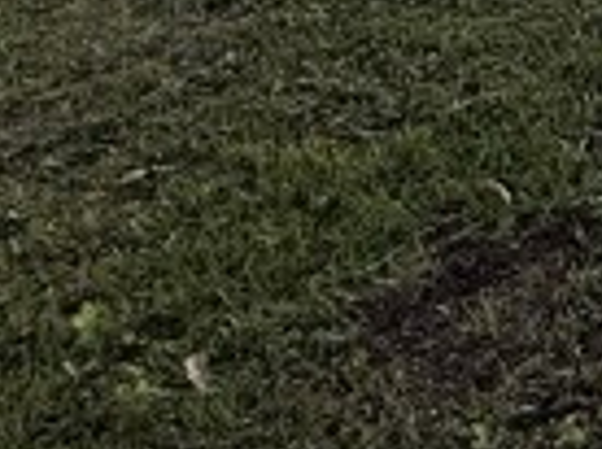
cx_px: 1221
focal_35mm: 104
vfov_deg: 11.2
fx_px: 1806
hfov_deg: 15.1
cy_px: -711
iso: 50
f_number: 2.2
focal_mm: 2.22
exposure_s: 1/3891
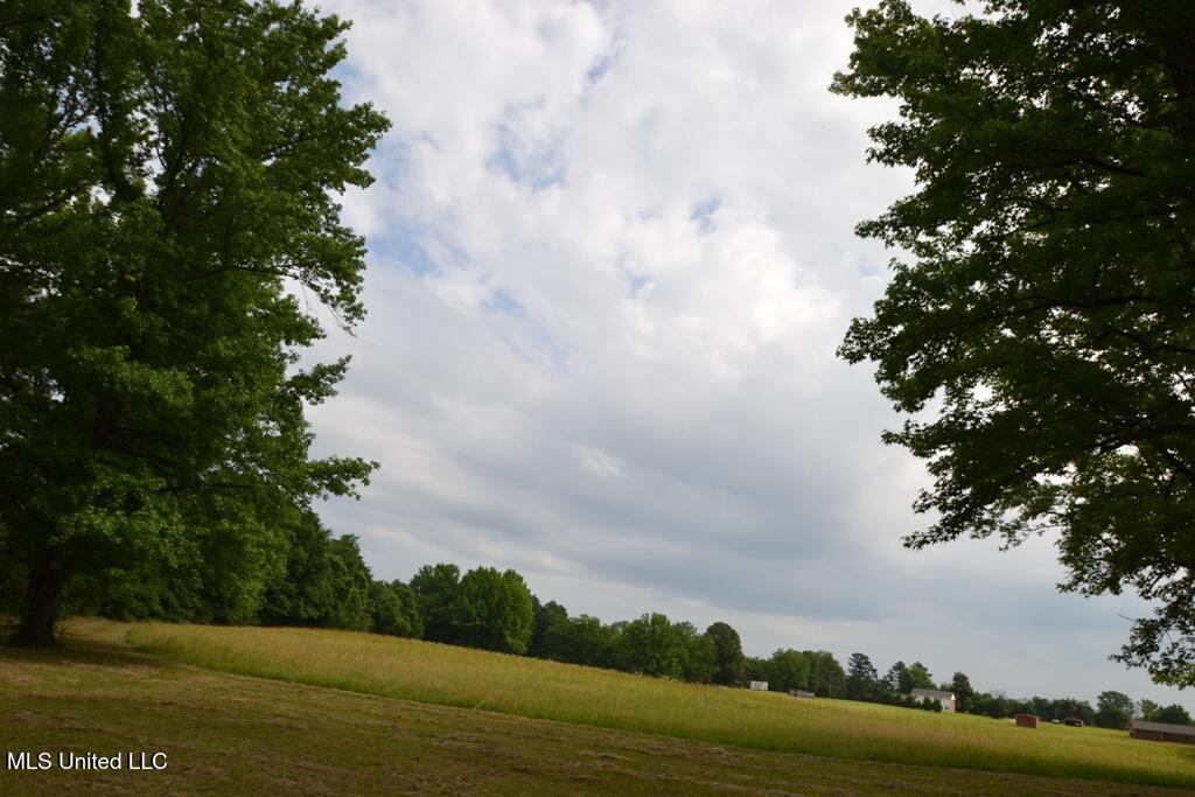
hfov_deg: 81.2
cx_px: 598
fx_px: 697
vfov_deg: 59.5
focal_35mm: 21
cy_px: 398
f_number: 8
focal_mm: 14
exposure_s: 1/250
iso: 100
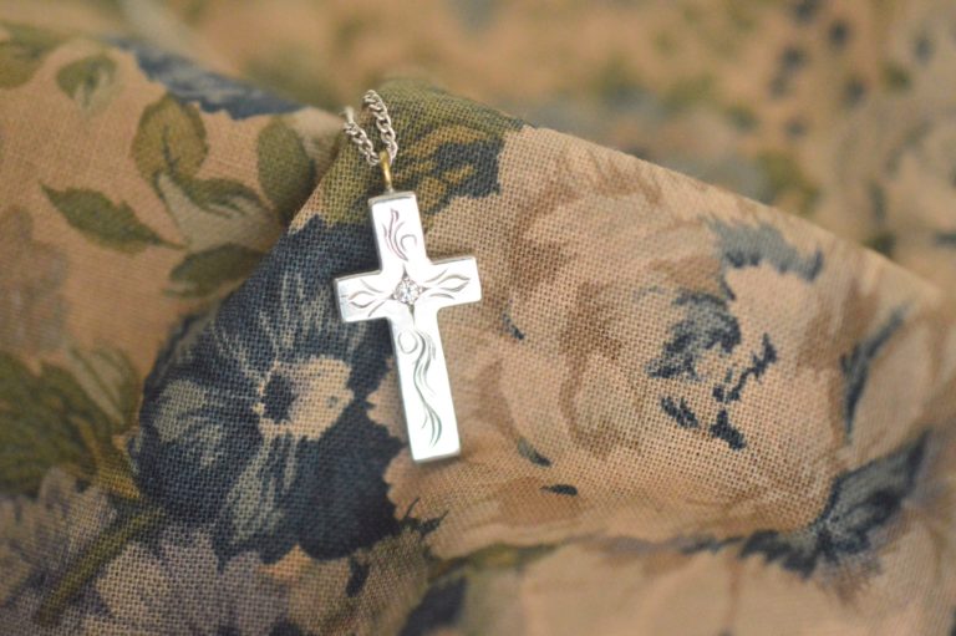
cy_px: 318
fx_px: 1592
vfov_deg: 22.6
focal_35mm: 60
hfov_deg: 33.4
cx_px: 478
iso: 6400
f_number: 3.2
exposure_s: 1/4000
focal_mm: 40
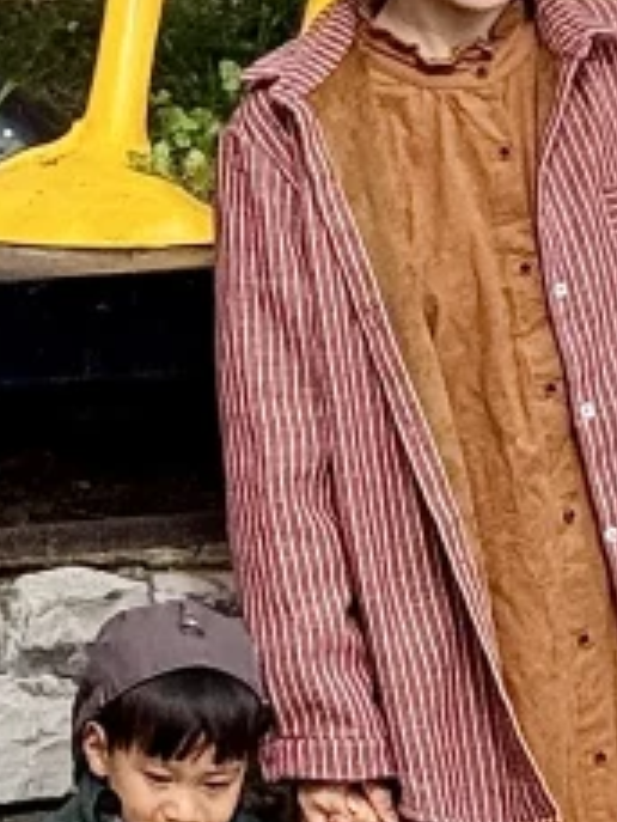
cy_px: -757
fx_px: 7171
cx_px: -330
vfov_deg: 6.4
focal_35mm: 302
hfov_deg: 4.9
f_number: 1.78
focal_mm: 6.76
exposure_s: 1/3096
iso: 100
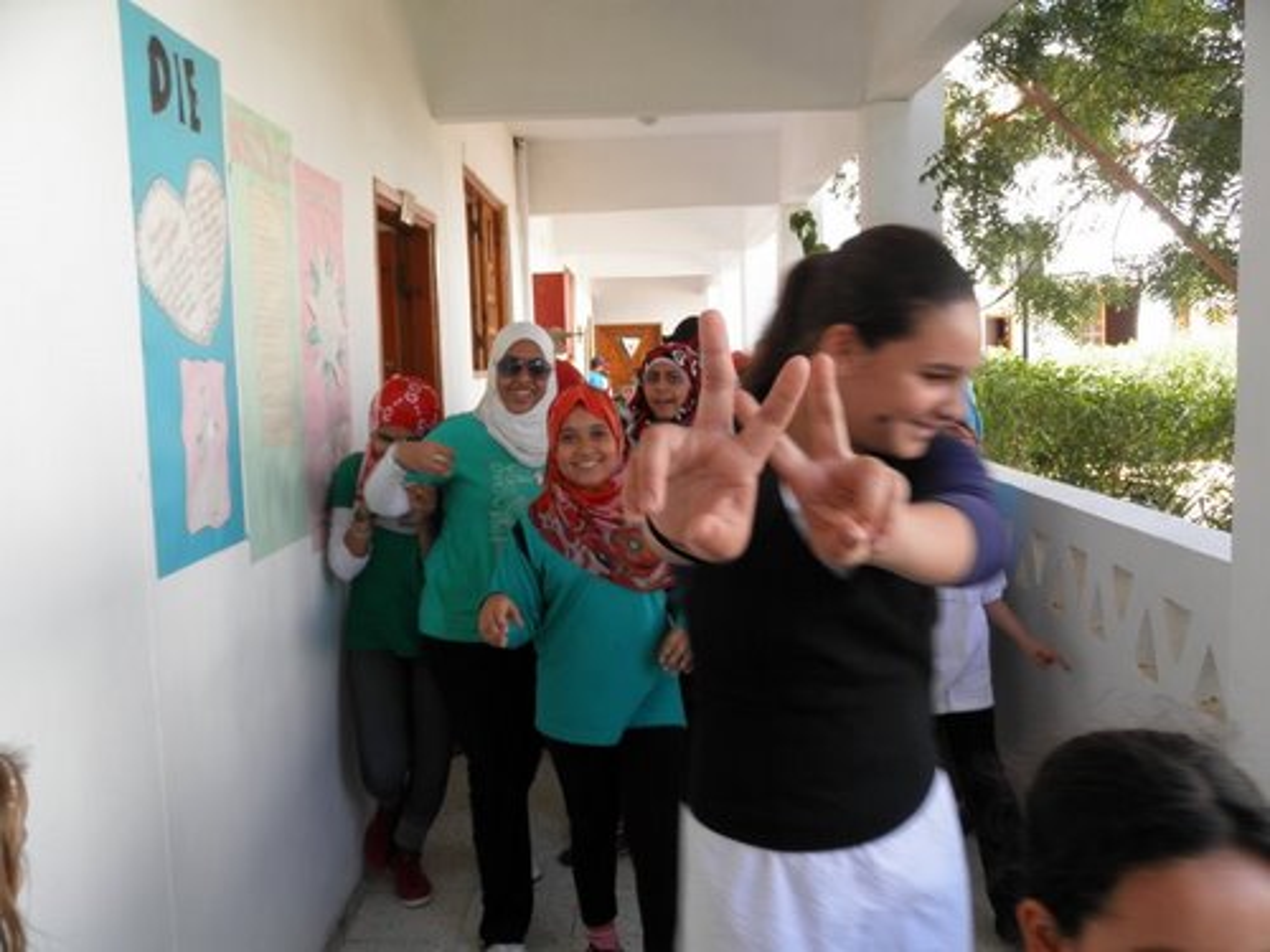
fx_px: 1284
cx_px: 635
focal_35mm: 35
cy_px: 476
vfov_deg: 40.7
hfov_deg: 52.6
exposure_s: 1/80
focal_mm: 6.1
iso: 64
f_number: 3.2
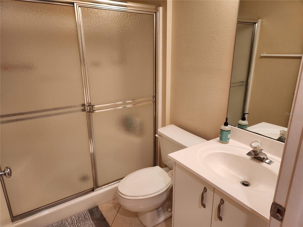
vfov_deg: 58.9
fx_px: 201
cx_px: 152
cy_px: 114
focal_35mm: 23
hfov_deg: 73.9
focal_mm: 5.4
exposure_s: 1/120
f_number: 1.8
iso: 250
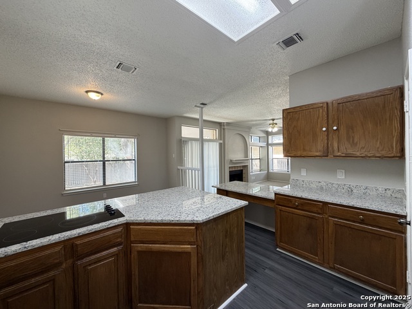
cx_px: 206
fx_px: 167
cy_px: 154
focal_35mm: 14
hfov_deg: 102.1
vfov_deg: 85.7
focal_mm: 2.22
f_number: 2.2
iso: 200
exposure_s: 1/120
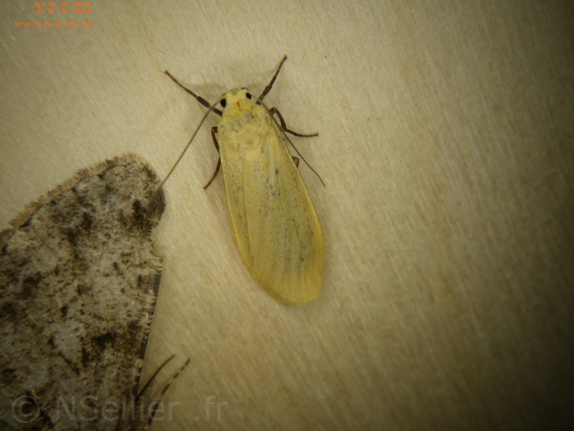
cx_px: 287
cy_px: 216
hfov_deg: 44.8
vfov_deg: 34.3
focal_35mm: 42
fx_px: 696
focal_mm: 7.5
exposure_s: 1/1250
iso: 125
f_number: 5
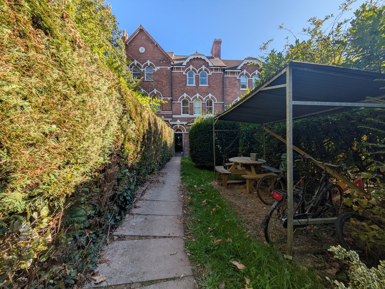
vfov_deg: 85.7
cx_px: 192
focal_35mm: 14
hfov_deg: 102.0
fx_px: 156
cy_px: 144
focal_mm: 1.83
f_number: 2.2
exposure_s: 1/724
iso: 40
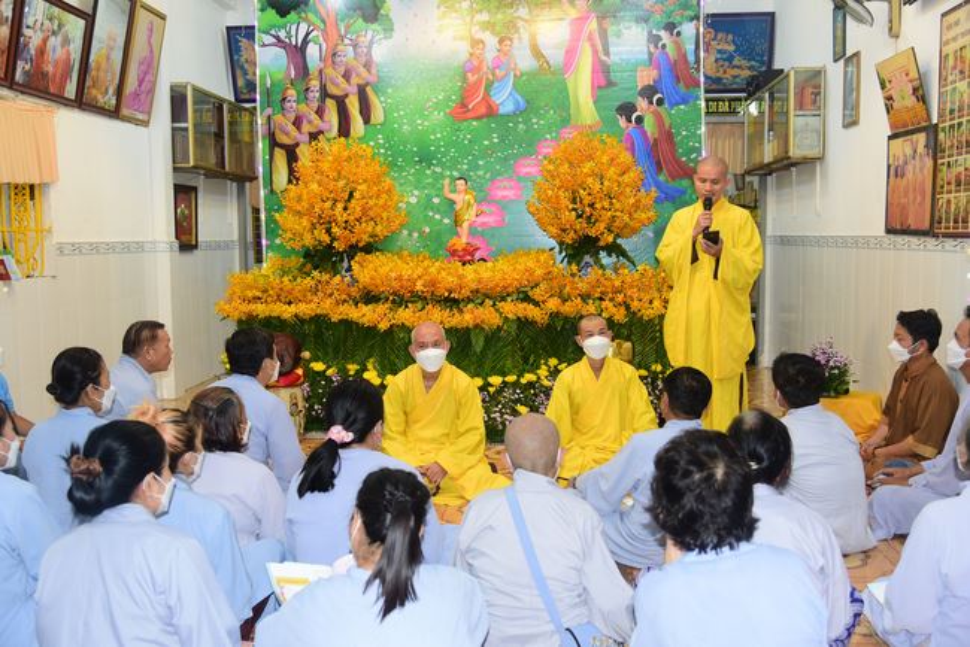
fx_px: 1024
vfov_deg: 35.1
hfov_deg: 50.7
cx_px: 485
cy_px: 324
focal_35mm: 38
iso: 500
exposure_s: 1/60
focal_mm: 38
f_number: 4
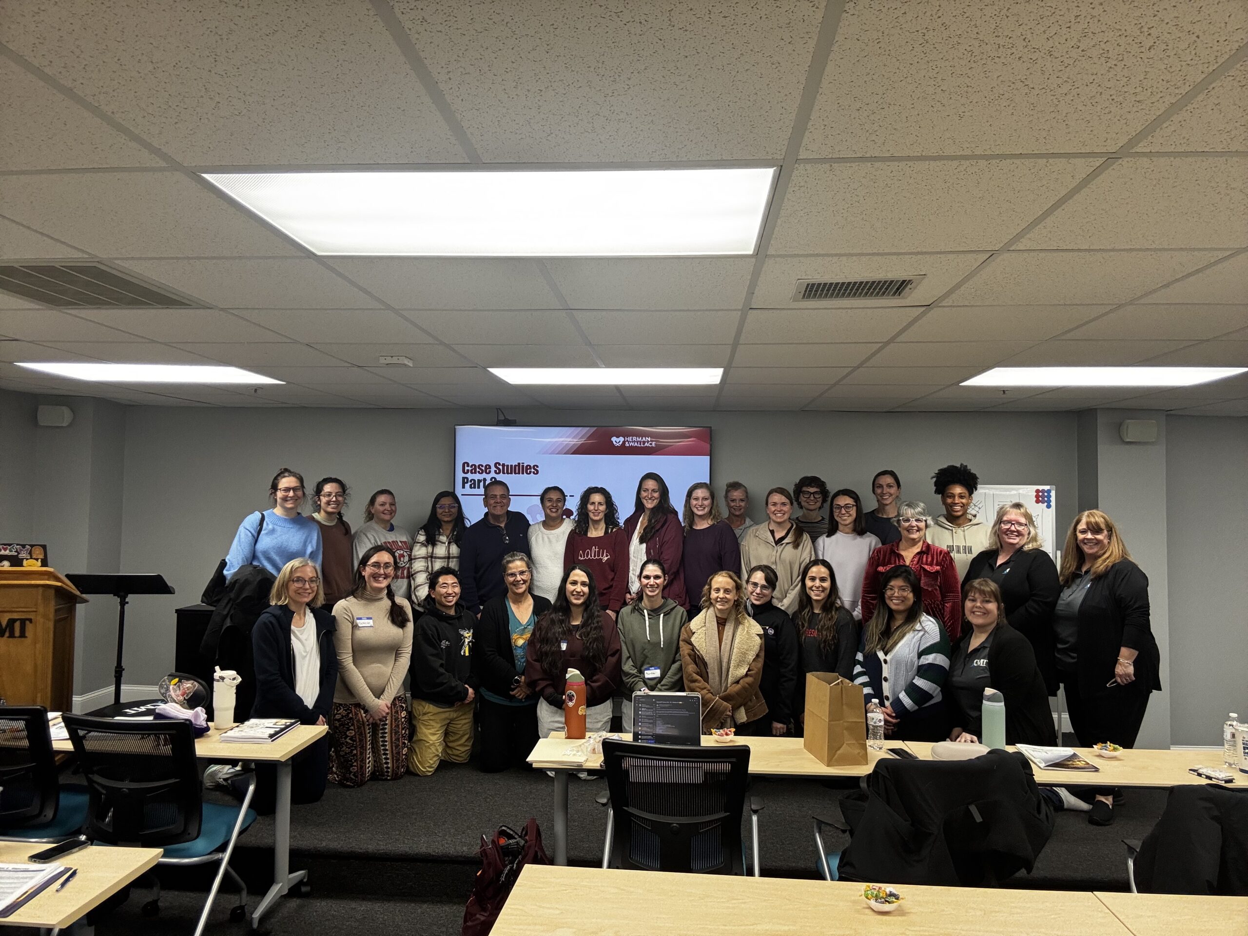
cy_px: 468
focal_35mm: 23
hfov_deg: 73.9
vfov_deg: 58.9
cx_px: 624
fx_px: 829
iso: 100
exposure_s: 1/60
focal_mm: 2.69
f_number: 1.9
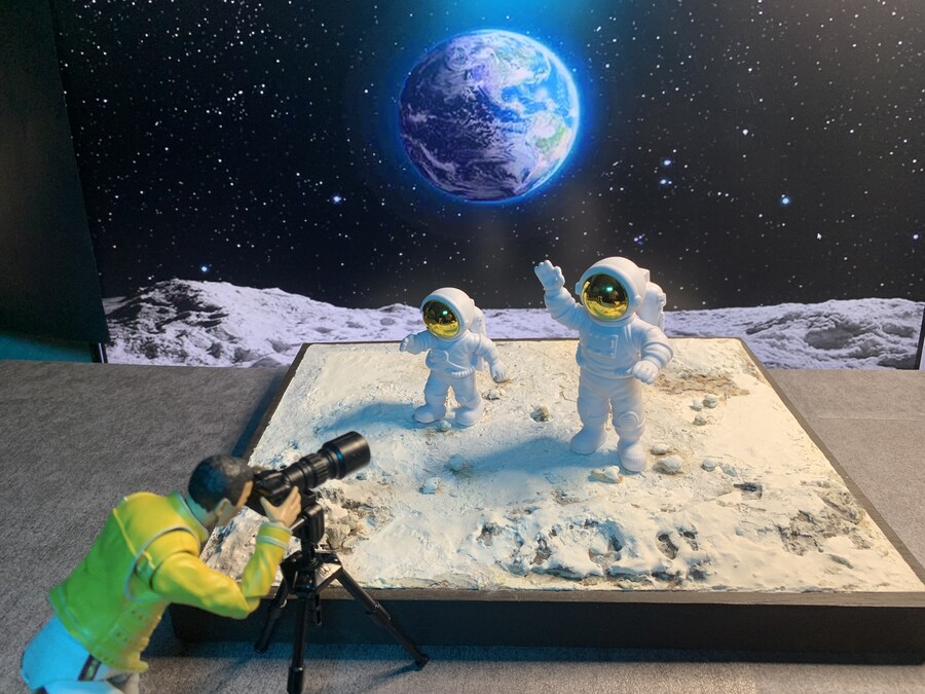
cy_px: 347
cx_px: 462
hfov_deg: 67.3
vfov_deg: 53.1
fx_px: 695
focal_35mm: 26
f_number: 1.8
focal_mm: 4.25
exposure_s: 1/45
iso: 64
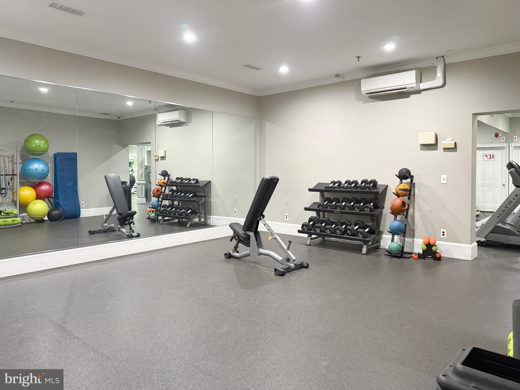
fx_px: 361
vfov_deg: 56.8
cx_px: 260
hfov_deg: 71.6
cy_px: 195
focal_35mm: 24
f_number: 1.78
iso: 800
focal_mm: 6.76
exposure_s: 1/60
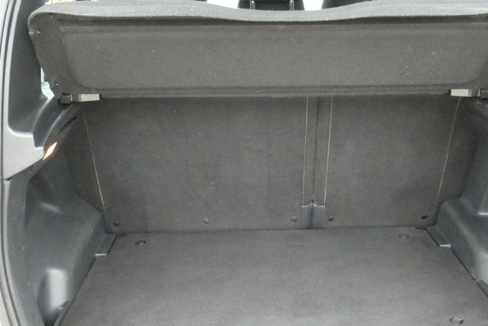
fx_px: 597
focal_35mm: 44
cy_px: 200
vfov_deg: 30.4
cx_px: 274
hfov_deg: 44.4
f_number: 5.6
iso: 1600
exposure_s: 1/60
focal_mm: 6.5
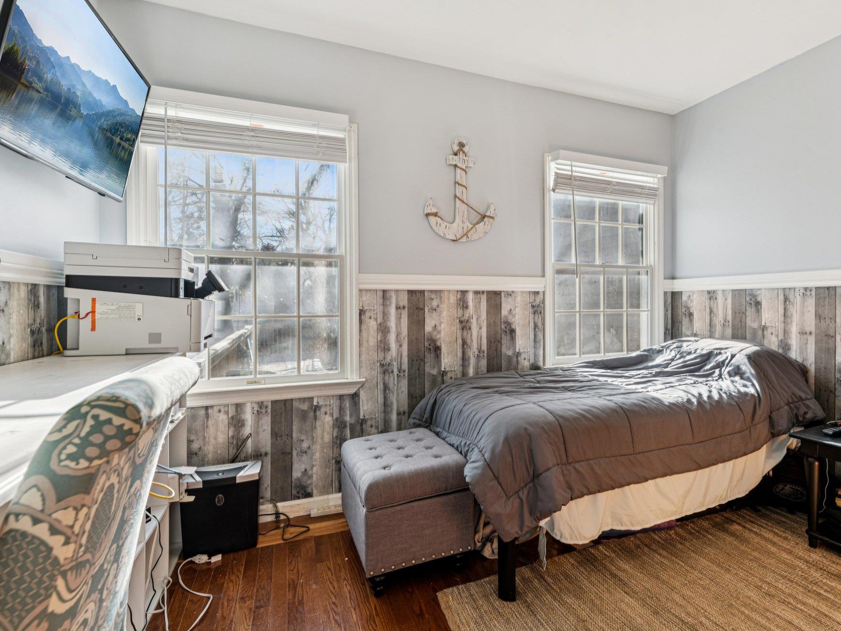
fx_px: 437
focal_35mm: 18
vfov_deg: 71.6
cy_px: 311
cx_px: 479
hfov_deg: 87.2
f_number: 8
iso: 400
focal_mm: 16
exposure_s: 1/125
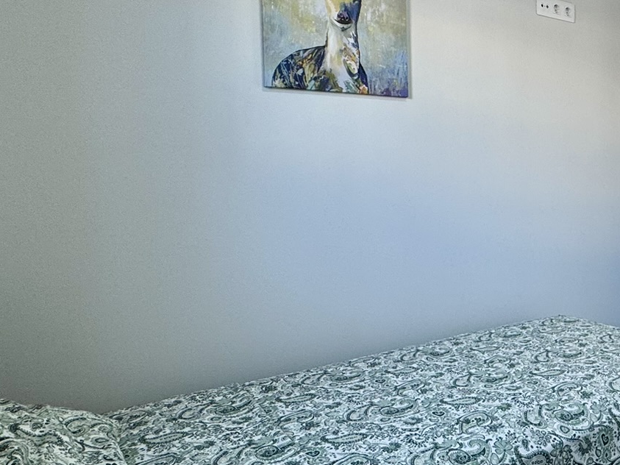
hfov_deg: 48.6
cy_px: 200
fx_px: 609
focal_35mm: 34
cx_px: 551
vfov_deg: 41.7
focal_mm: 2.22
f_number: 2.2
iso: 80
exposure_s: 1/99
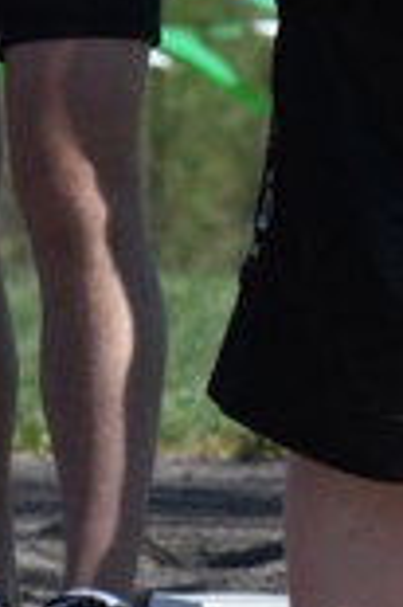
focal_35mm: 1341
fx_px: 22572
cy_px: -251
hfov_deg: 1.0
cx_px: 683
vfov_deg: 1.5
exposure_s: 1/1600
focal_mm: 135
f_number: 7.1
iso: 400
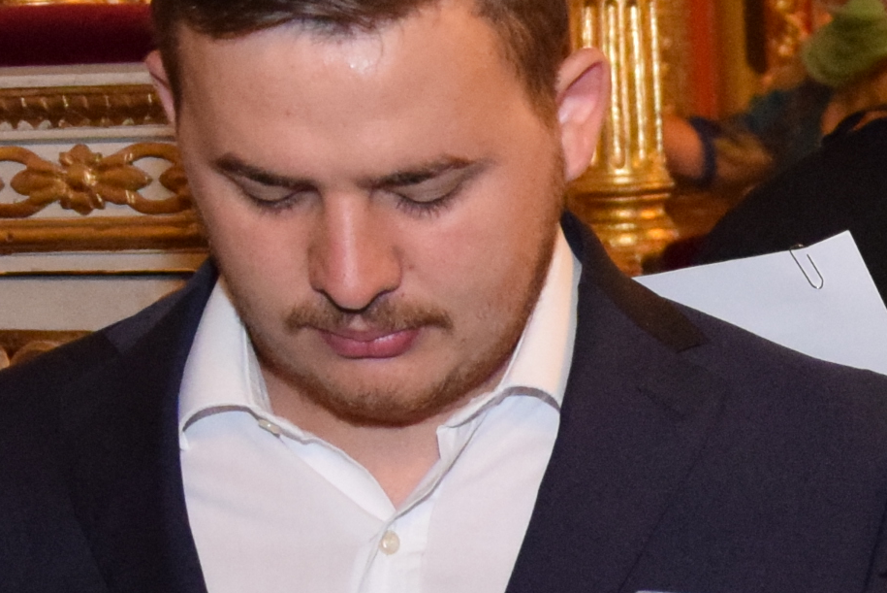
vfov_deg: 6.2
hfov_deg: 9.1
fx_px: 5448
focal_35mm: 221
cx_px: 1259
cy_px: 432
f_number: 4.2
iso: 2000
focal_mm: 30
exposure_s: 1/50
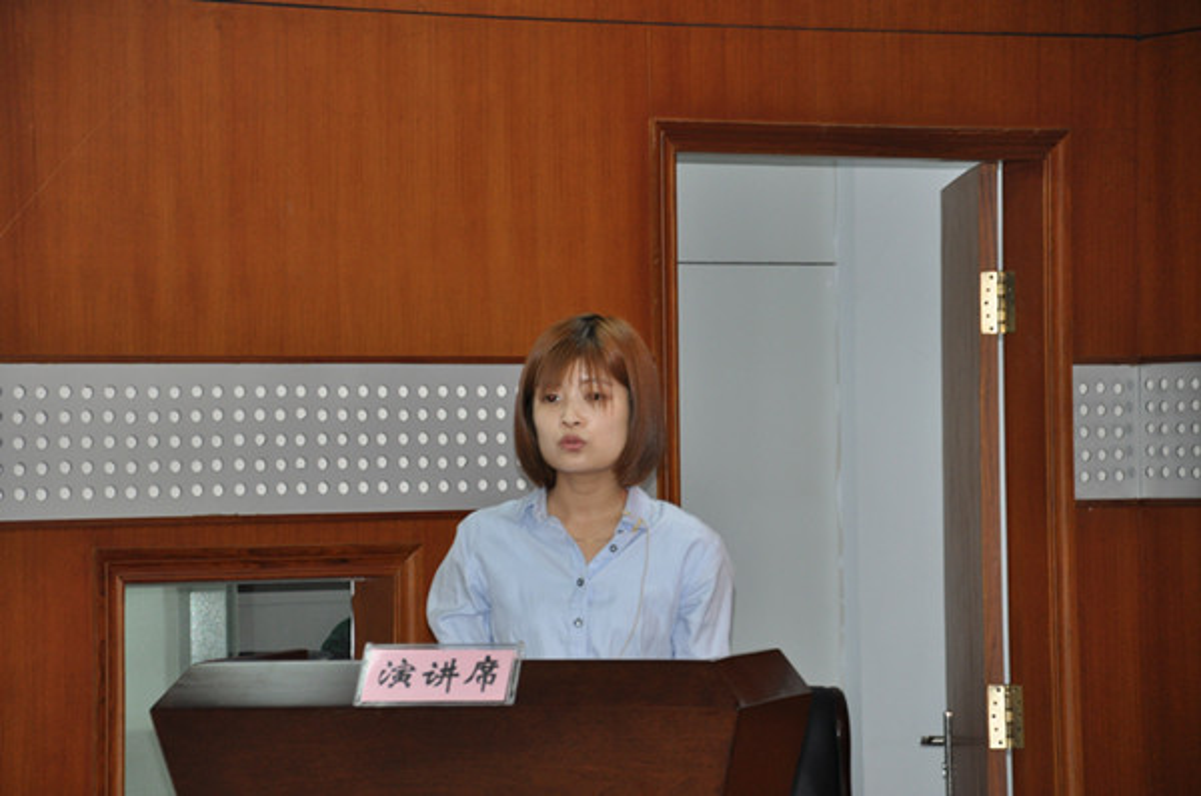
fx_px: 5246
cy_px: 398
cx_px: 600
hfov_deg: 13.1
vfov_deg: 8.7
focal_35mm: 158
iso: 800
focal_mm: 105
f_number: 5.6
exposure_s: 1/60
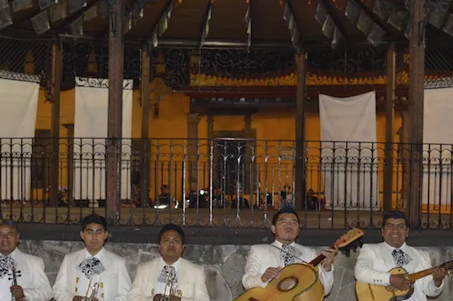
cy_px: 240
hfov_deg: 23.9
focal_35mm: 85
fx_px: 1069
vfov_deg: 16.0
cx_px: 214
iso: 3200
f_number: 4.8
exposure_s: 1/60
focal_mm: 32
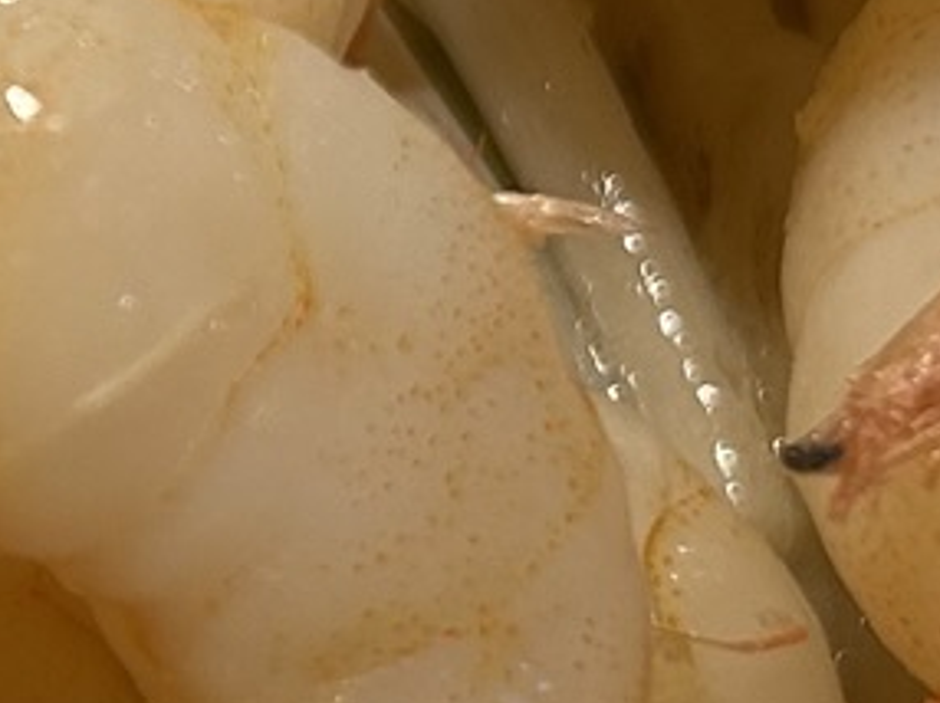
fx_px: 4938
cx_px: -164
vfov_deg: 8.1
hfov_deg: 10.7
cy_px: 401
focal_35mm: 182
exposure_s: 1/100
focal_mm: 5.7
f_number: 1.5
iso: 64
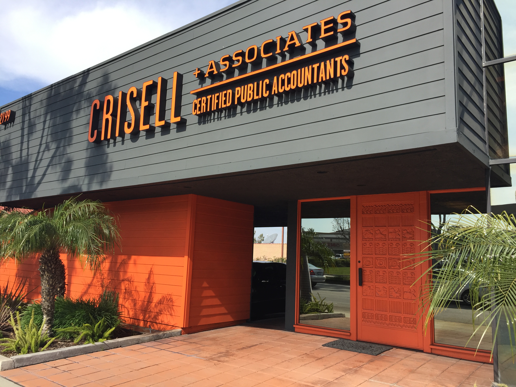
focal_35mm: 29
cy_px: 194
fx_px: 432
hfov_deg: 61.7
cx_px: 258
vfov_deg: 48.2
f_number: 2.2
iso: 32
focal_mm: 4.15
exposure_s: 1/1236
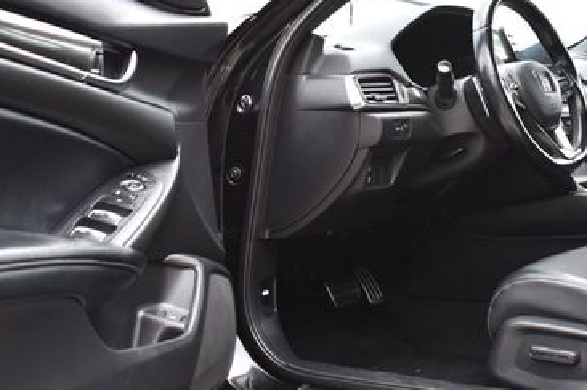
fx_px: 1026
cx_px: 451
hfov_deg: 31.3
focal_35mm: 63
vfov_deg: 21.5
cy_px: 191
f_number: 5
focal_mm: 24
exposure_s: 1/100
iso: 400
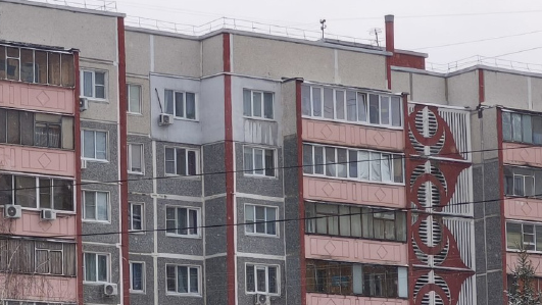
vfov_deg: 7.6
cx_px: 7
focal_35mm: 160
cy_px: 264
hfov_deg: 13.3
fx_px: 2300
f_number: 1.9
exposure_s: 1/357
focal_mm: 7.1
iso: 50
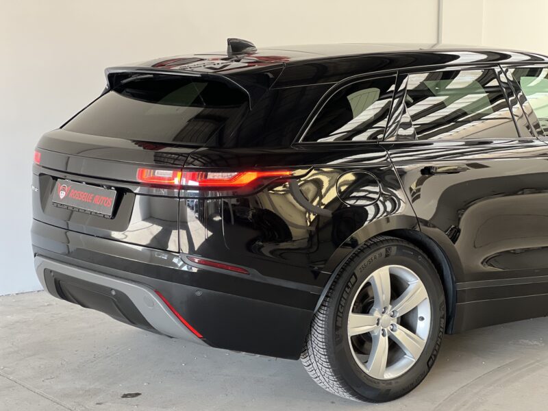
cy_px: 206
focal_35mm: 77
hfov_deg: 25.3
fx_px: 1219
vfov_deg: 19.1
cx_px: 274
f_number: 2.8
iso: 250
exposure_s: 1/85
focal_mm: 9
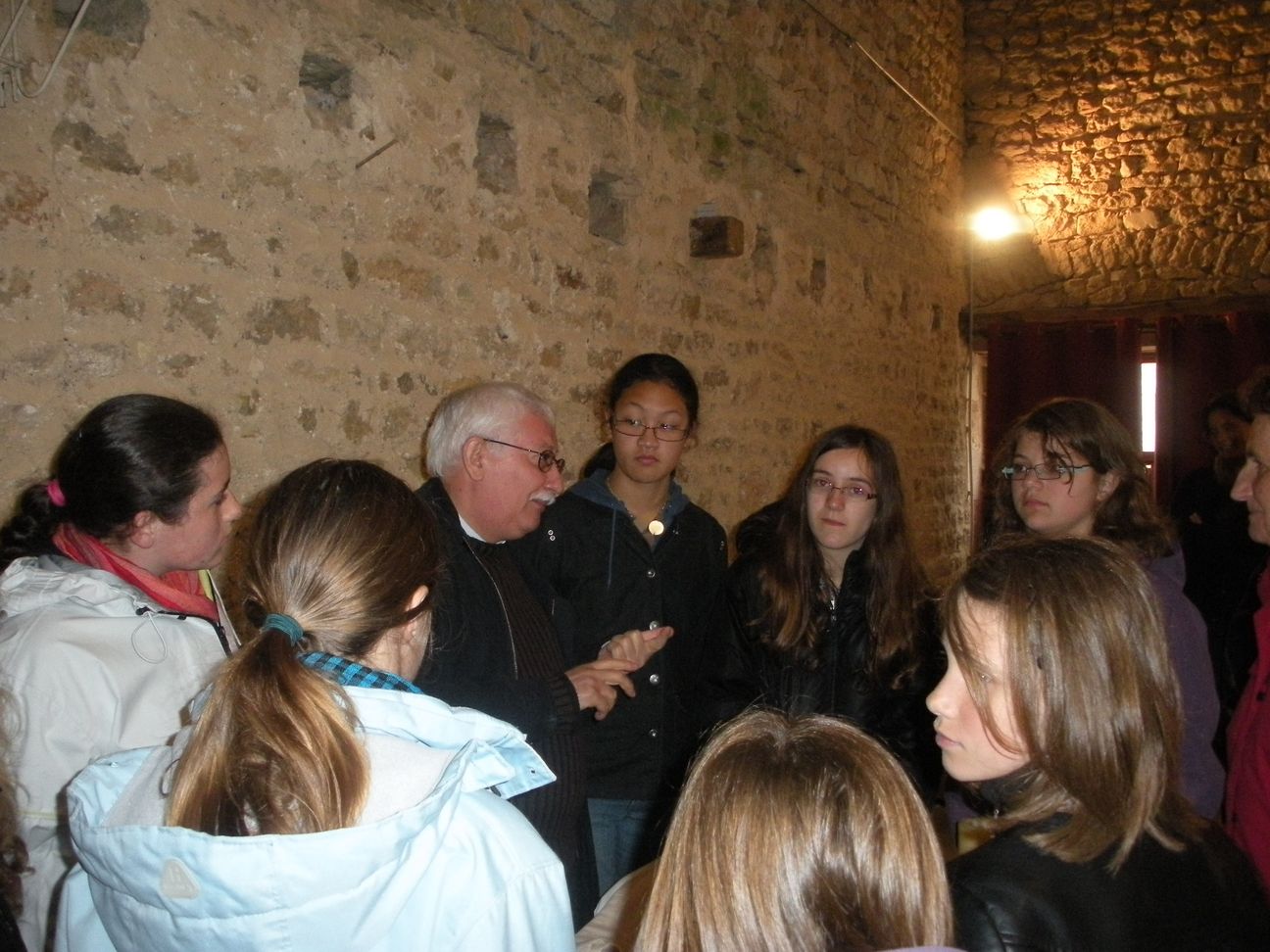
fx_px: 1284
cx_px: 635
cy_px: 476
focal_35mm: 35
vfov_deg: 40.7
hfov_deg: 52.6
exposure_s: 1/60
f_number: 3.5
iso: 400
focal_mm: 6.3
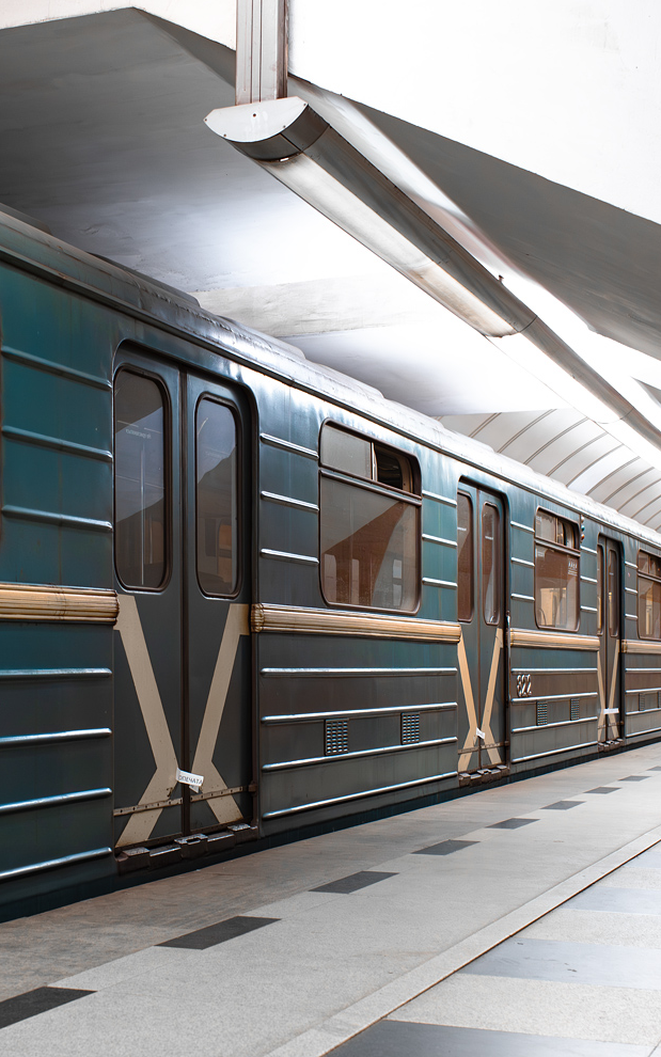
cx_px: 158
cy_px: 531
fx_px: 1556
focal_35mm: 54
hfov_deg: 23.7
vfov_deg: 37.5
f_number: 5.6
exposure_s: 1/30
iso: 2000
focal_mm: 35
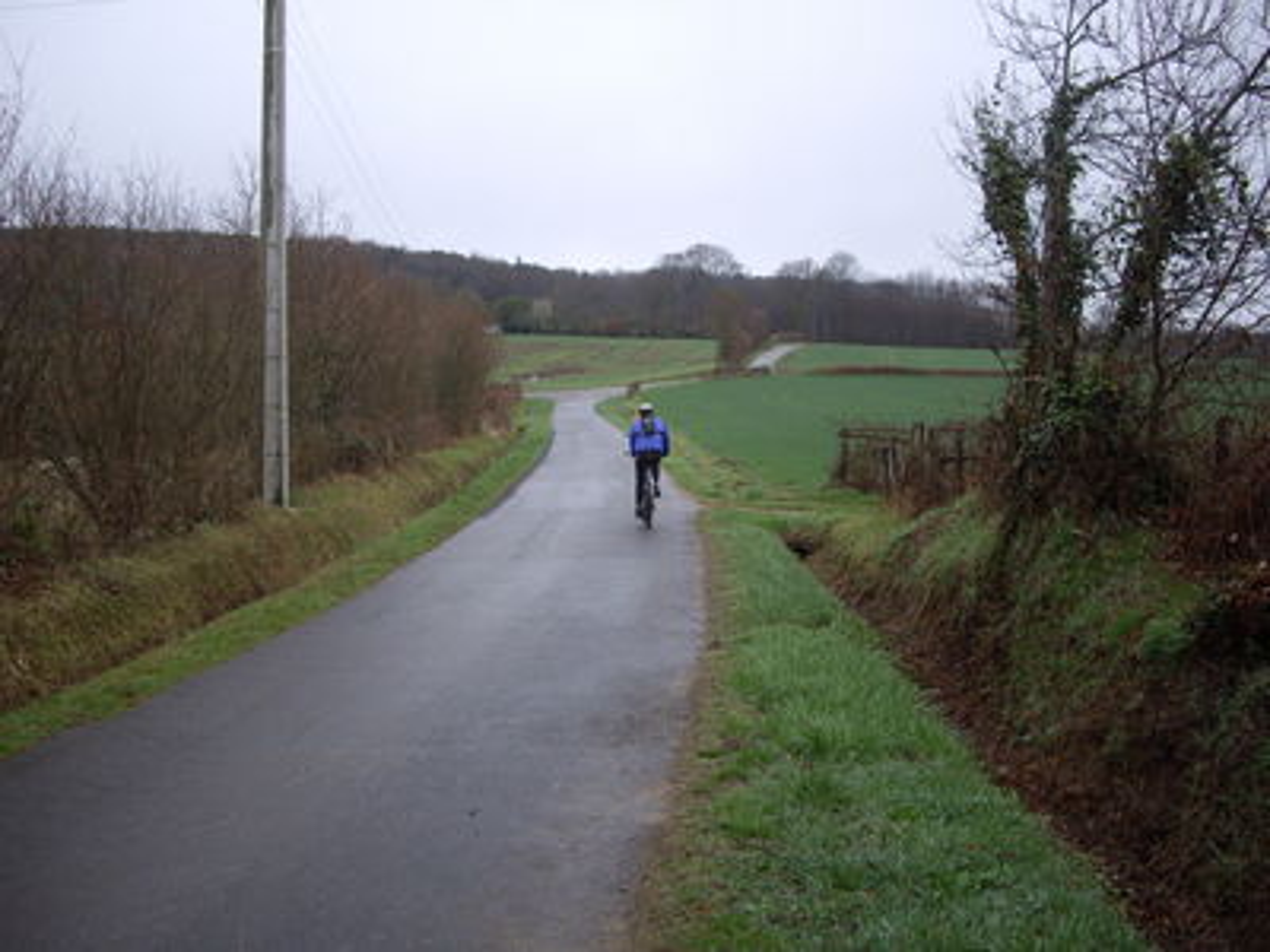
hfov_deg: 49.0
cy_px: 476
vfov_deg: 37.7
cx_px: 635
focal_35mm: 38
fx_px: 1394
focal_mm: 7.9
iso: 100
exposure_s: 1/200
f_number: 2.8
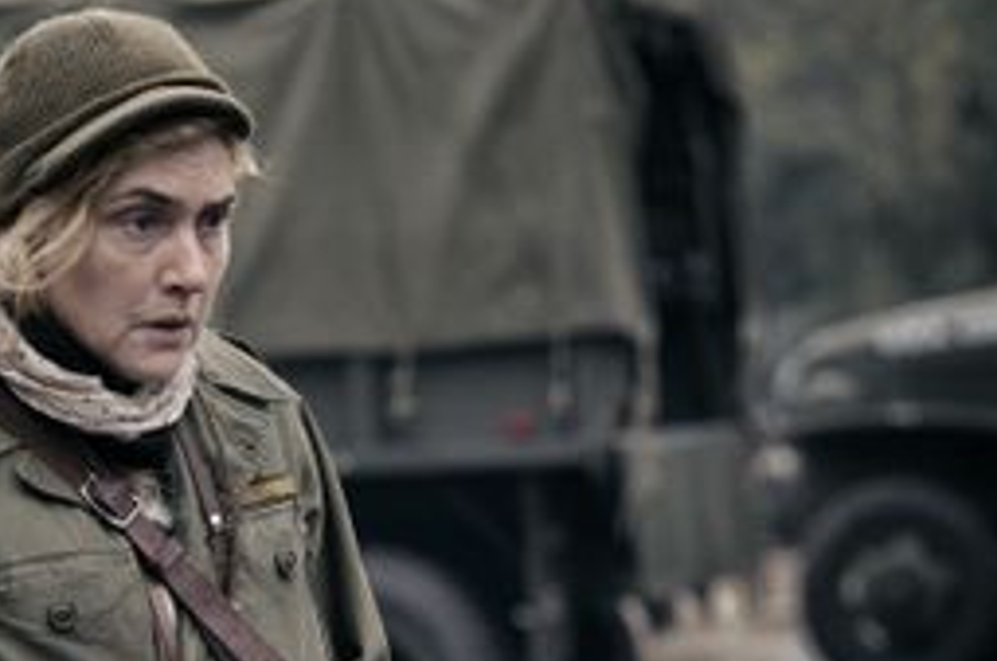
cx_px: 170
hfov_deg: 10.3
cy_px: 497
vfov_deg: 6.8
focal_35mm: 200
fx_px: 5528
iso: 800
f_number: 4.5
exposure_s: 1/250
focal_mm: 110
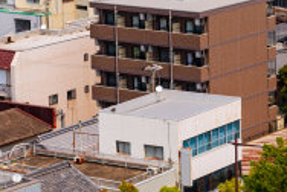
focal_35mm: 195
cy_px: -61
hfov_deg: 10.4
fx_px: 1557
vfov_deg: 7.0
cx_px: 328
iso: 100
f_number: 6.3
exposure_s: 1/200
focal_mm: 60
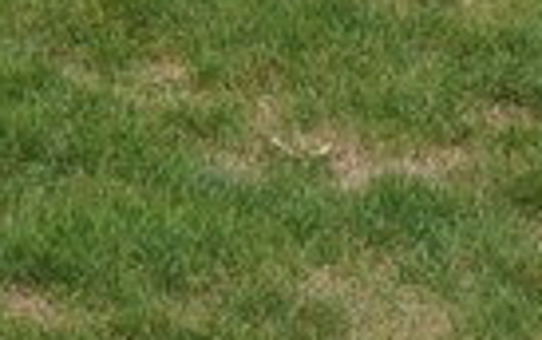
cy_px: -862
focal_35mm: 217
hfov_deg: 8.9
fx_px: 3209
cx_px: -678
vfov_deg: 5.5
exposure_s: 1/200
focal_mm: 18
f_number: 5.6
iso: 100
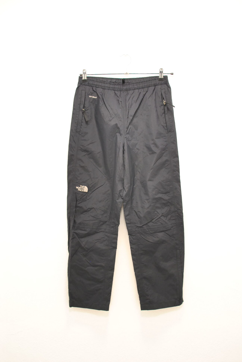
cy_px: 181
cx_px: 121
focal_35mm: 52
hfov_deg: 25.8
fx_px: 528
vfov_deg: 37.8
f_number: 3.5
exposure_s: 1/80
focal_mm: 35
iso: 800
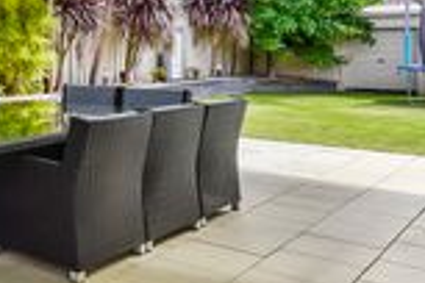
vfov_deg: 30.3
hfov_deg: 38.7
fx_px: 508
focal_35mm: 43
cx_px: -25
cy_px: 51
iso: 125
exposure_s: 1/100
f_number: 11
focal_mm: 14
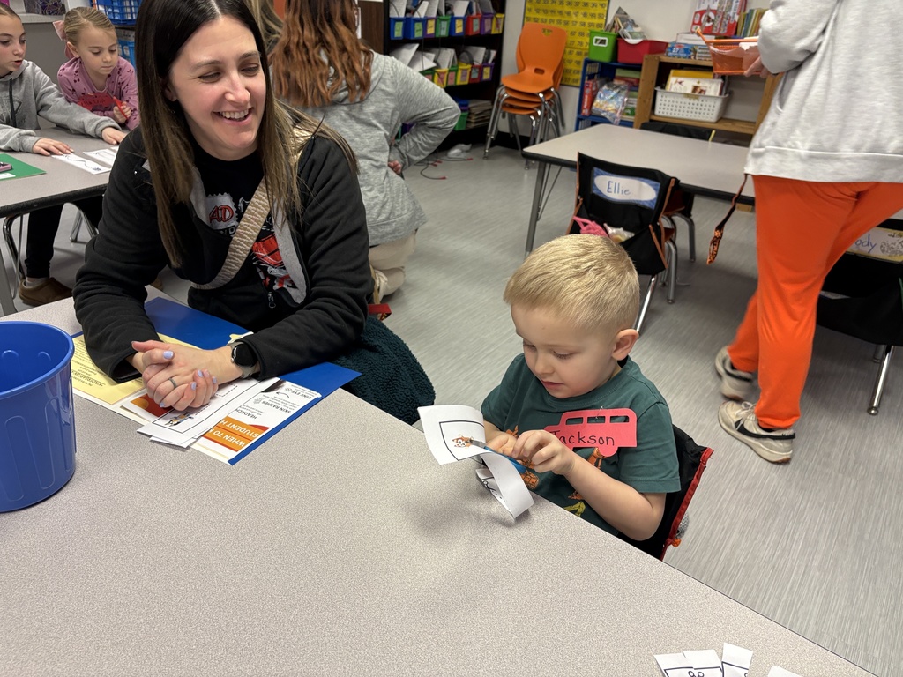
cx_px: 452
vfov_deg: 53.1
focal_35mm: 26
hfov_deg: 67.3
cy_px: 338
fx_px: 678
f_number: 1.6
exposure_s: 1/60
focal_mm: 5.96
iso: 125
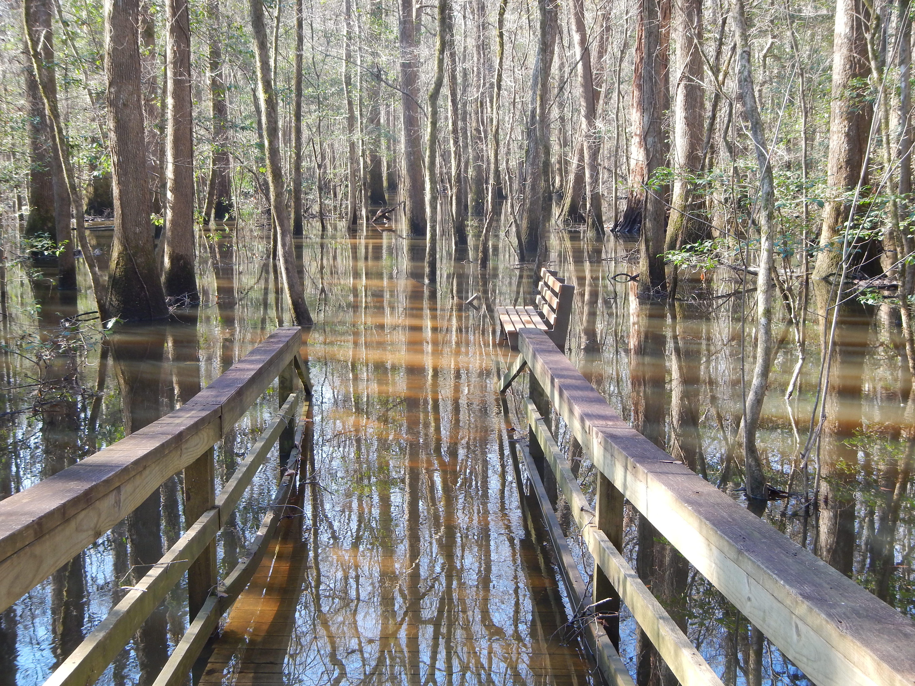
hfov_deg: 40.4
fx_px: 1242
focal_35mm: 47
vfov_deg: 30.9
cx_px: 458
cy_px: 343
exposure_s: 1/40
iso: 125
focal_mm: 8.4
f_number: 4.1
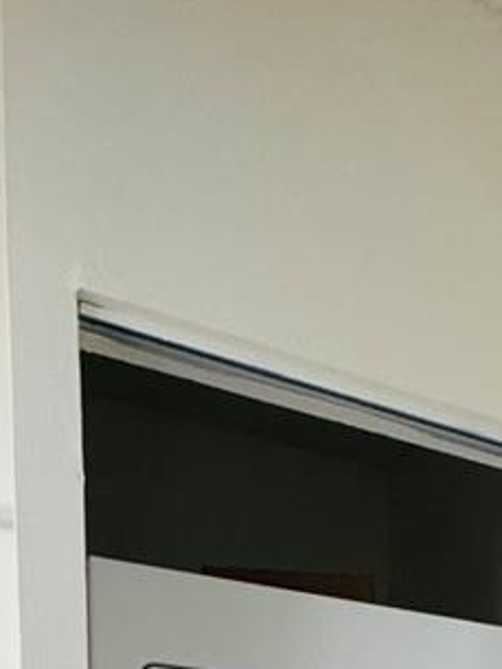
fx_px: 1063
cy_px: 1125
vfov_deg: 23.4
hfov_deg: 26.4
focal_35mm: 55
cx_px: 344
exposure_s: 1/99
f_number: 2.2
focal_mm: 2.22
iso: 250
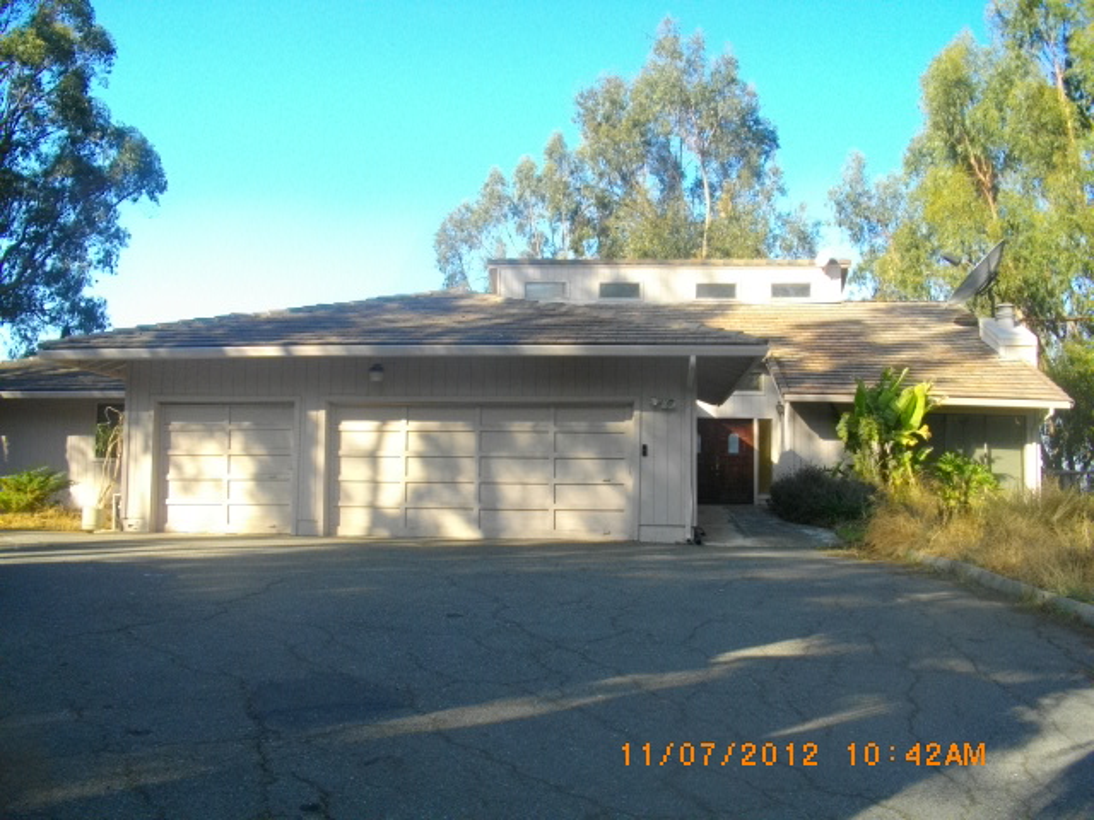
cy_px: 410
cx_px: 547
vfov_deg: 44.2
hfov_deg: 56.8
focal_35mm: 32
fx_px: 1011
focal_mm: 5.7
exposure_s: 1/125
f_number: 5.5
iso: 100
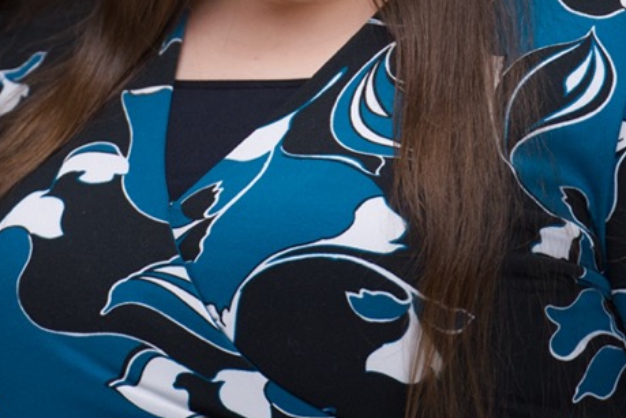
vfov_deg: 2.7
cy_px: -27
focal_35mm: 502
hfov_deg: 4.1
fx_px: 8729
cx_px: 75
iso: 1600
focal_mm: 180
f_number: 2.8
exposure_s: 1/800
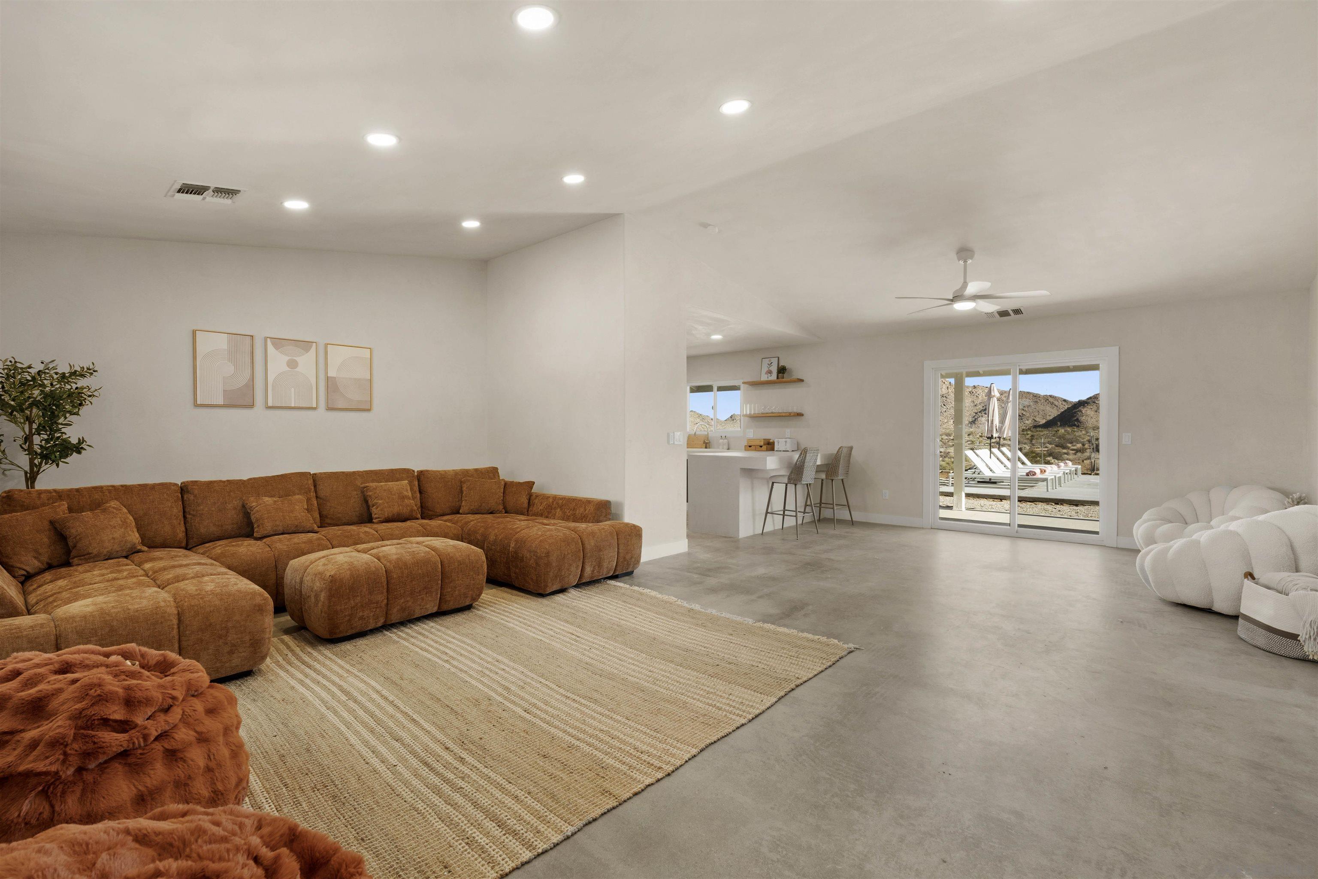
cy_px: 440
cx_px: 659
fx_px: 586
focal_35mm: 16
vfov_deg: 73.7
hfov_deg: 96.7
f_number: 11
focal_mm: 16
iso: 400
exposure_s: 1/15
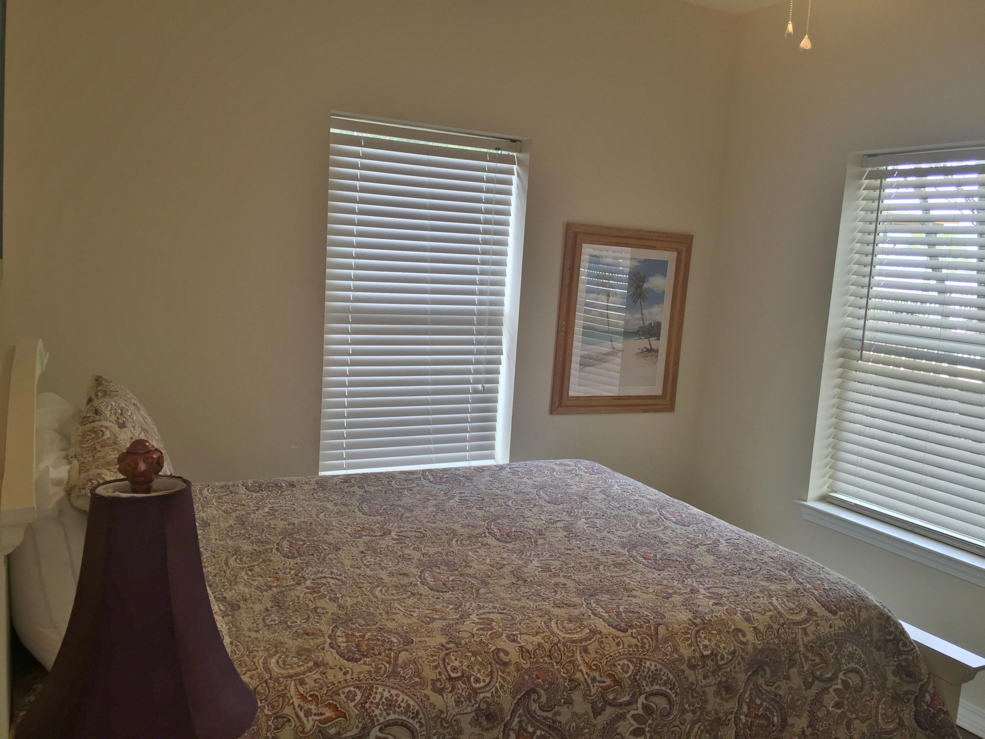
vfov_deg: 48.2
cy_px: 370
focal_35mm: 29
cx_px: 492
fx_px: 825
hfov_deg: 61.7
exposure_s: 1/60
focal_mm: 4.15
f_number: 2.2
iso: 32
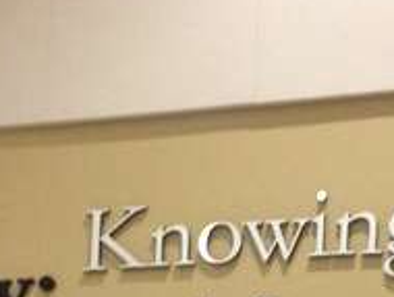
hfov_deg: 13.4
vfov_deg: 9.8
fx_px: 1675
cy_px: 463
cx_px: 216
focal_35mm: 147
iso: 320
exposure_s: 1/20
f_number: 2.4
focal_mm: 4.28
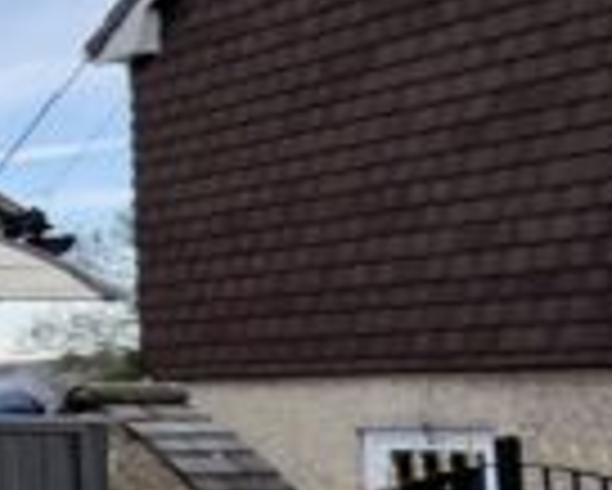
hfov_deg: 13.7
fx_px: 1396
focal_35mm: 77
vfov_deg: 19.8
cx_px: -976
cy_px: 351
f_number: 2.2
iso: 40
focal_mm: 2.22
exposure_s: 1/388
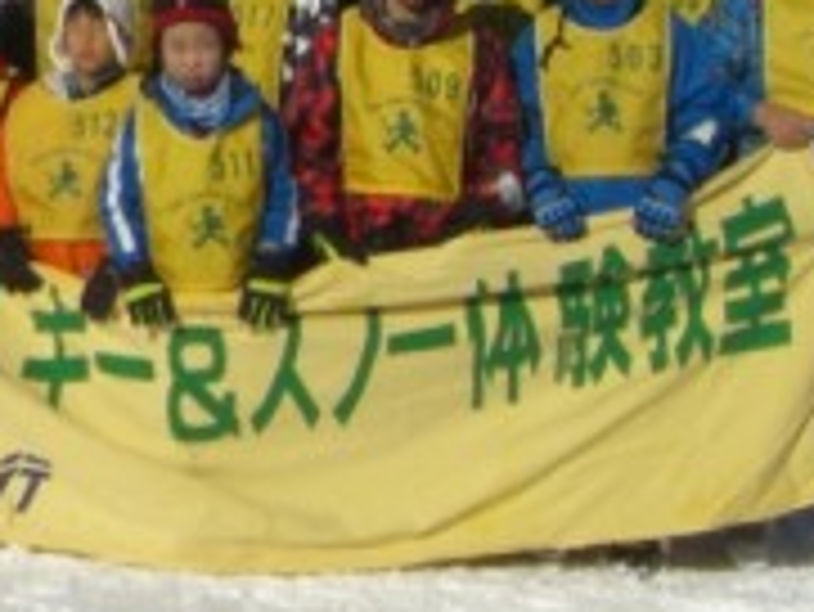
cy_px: -189
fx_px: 3153
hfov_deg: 13.8
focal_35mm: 134
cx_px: -414
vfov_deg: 10.8
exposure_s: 1/2000
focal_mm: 6.2
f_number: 4.3
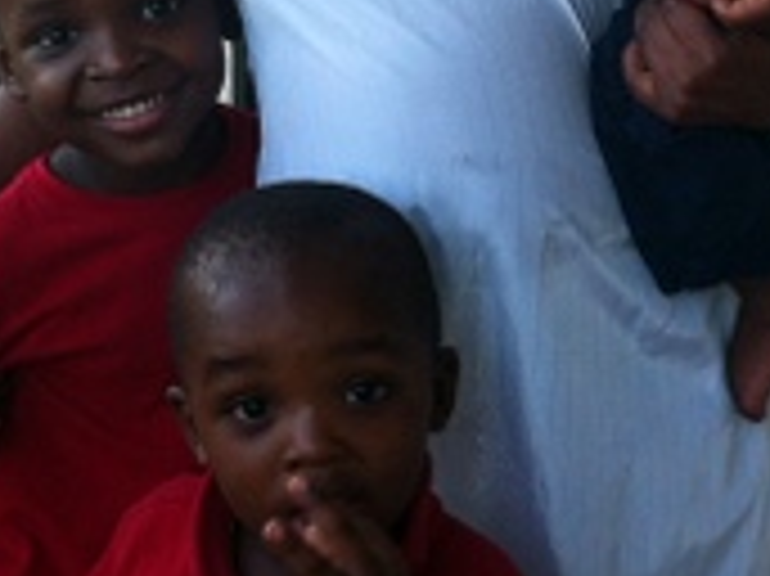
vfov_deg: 11.2
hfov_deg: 15.0
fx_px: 2912
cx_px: 545
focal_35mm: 131
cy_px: 40
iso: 80
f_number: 2.8
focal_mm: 3.85
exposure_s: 1/50
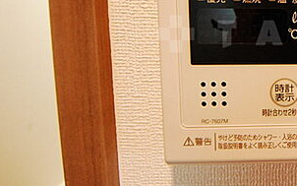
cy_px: 34
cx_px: 305
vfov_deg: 41.0
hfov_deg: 50.4
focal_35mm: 29
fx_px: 235
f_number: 4.8
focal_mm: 9
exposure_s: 1/60
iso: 1600
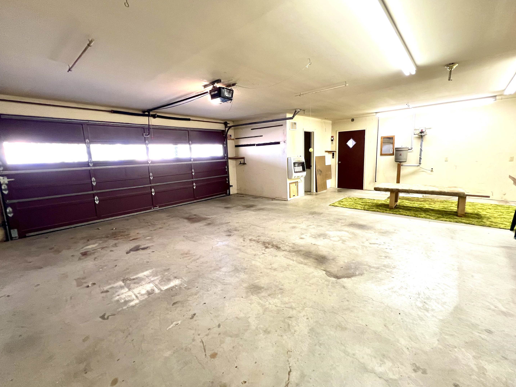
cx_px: 265
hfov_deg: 102.0
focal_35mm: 14
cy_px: 190
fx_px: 209
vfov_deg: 85.7
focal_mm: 1.57
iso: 200
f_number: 1.8
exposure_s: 1/60
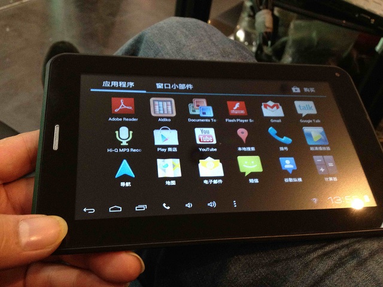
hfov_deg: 52.6
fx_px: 387
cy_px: 144
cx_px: 192
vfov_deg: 40.7
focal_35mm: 35
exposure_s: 1/20
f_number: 2.4
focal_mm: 4.28
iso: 320
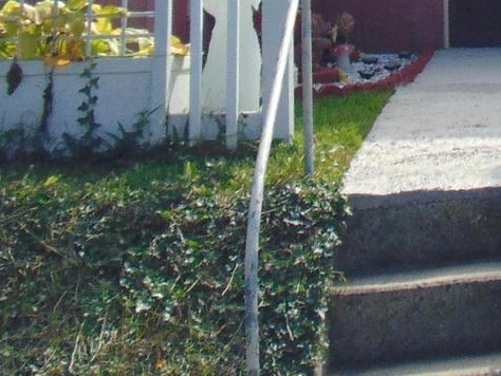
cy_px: -307
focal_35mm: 108
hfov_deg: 17.5
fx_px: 1564
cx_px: 573
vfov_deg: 12.5
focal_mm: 4.5
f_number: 7.7
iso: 80
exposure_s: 1/200
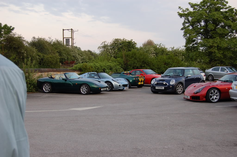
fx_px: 335
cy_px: 78
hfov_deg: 38.9
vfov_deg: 26.4
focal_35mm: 51
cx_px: 118
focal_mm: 34
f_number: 5.6
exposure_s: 1/125
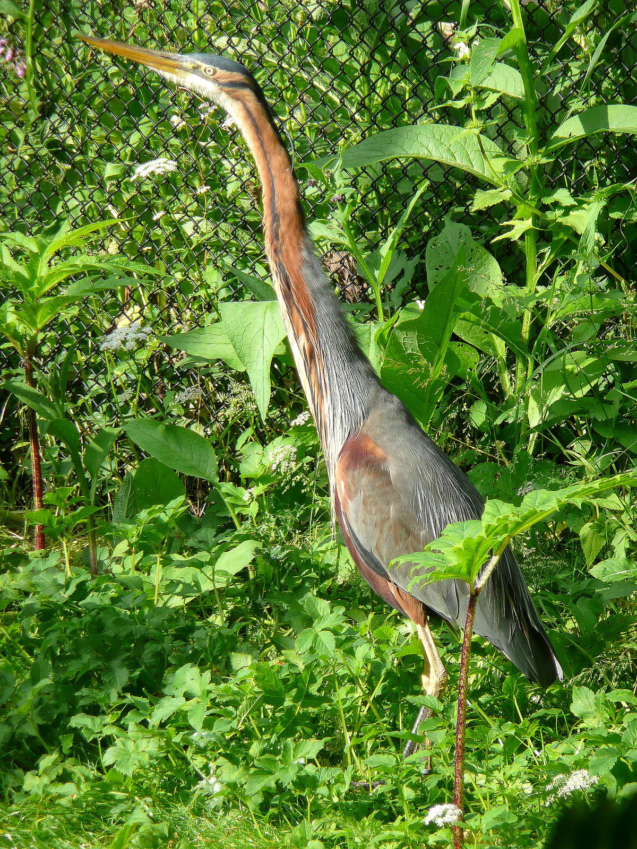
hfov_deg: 5.3
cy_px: 424
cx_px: 318
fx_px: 6870
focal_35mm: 280
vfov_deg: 7.1
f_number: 4.9
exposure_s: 1/160
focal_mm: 46
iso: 100
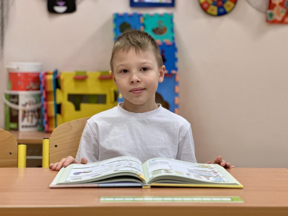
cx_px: 144
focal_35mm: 77
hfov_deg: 25.3
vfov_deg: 19.1
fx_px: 641
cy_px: 108
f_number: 2.8
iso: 200
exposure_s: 1/100
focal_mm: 9
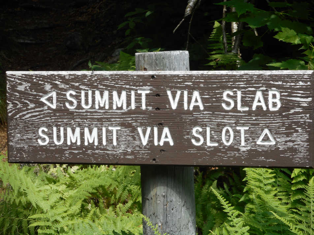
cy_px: 118
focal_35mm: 117
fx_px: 1061
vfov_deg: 12.7
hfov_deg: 16.8
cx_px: 157
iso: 100
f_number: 5.9
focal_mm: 20.9
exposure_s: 1/60
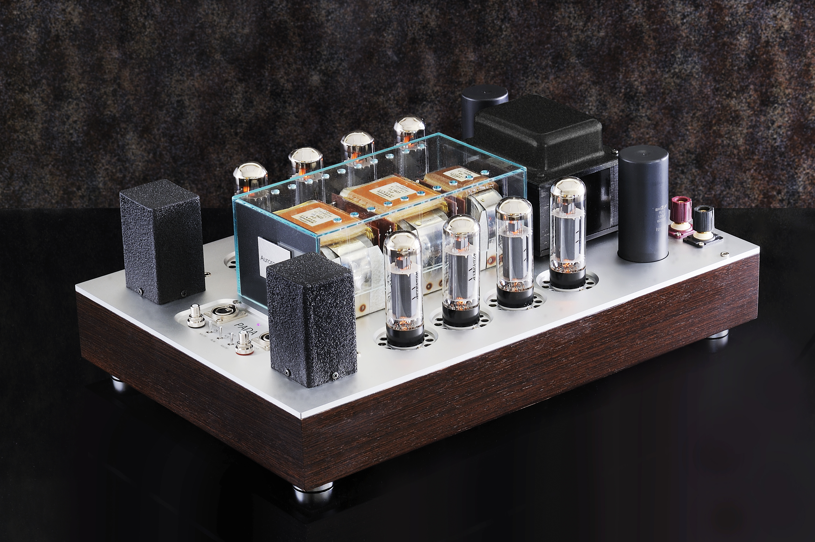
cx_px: 408
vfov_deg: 13.0
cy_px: 271
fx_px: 2376
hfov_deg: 19.5
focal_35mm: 105
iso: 200
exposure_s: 15
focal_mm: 105
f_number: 22
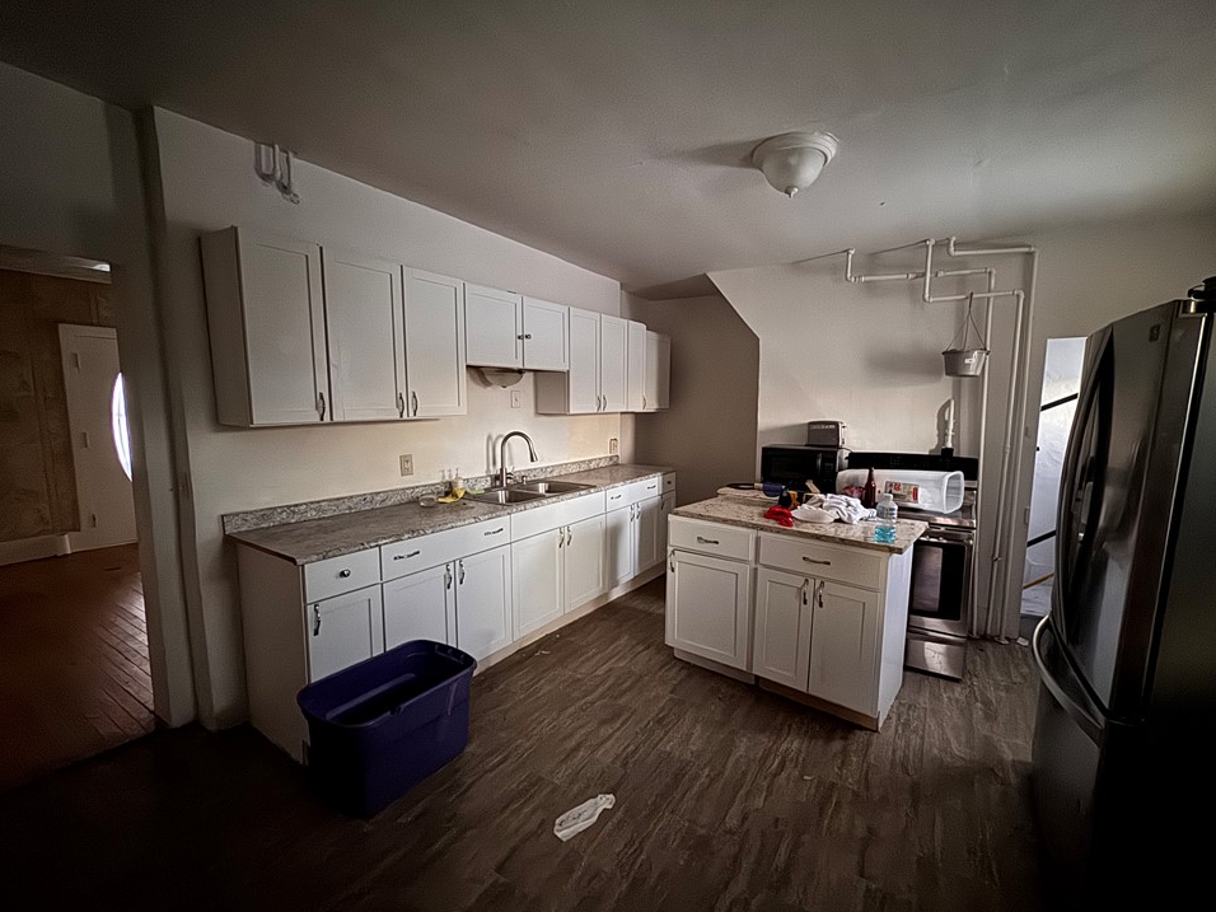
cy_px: 462
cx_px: 639
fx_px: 527
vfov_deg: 81.7
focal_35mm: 15
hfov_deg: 98.1
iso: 1600
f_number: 2.2
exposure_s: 1/8
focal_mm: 2.22
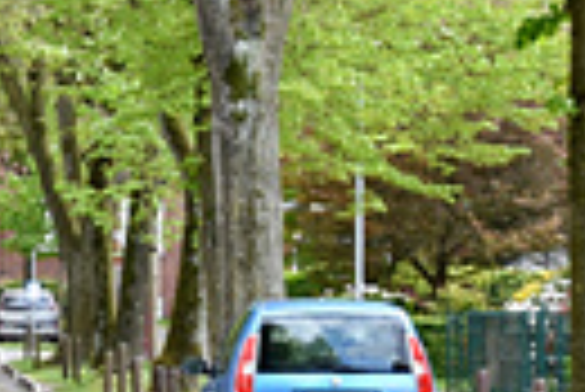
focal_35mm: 388
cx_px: -842
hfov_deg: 5.1
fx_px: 6312
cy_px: -25
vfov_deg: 3.5
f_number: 7.1
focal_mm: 48
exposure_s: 1/200
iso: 250
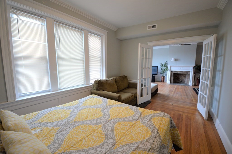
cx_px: 116
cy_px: 77
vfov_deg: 77.2
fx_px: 97
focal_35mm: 15
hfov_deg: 100.4
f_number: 4
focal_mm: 10
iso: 400
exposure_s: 1/60
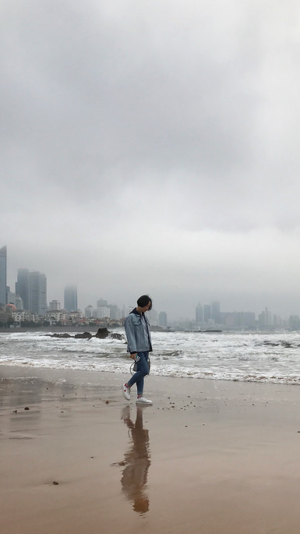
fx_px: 538
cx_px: 118
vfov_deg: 52.6
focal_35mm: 38
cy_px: 310
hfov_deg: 31.1
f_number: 1.8
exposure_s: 1/2994
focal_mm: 3.99
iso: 20
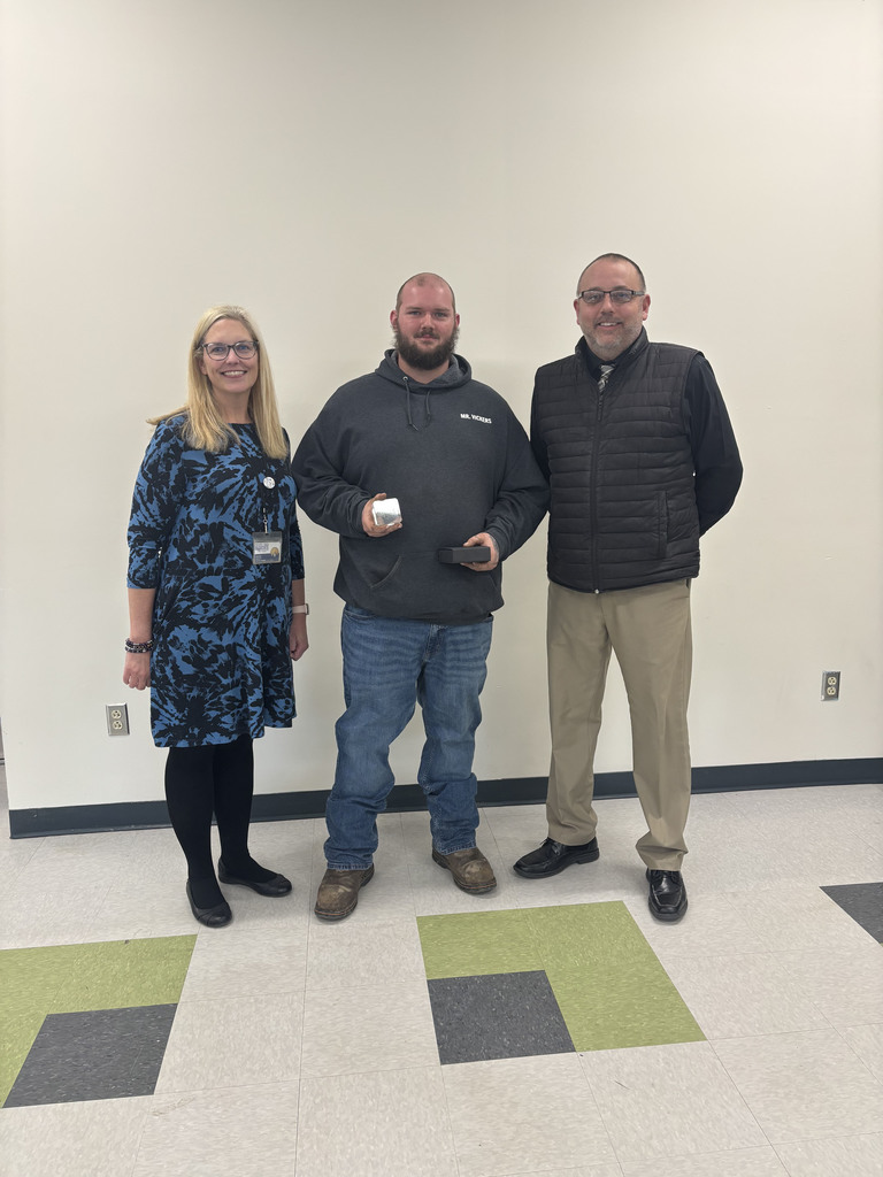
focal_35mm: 26
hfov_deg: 53.1
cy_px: 588
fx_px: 884
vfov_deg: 67.3
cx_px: 442
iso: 125
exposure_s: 1/120
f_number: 1.6
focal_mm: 5.96
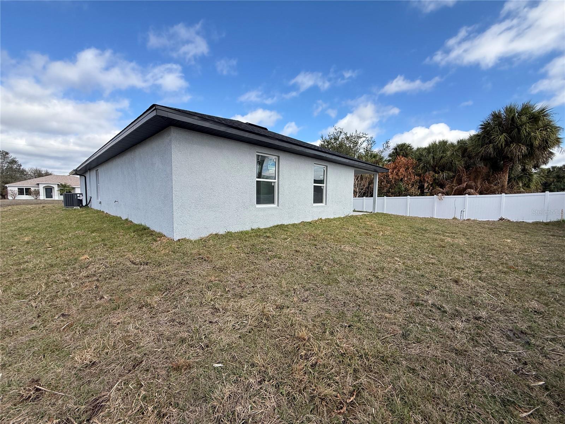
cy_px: 212
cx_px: 282
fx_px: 229
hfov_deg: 102.1
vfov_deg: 85.7
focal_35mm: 14
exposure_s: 1/1050
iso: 50
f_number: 2.2
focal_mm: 2.22
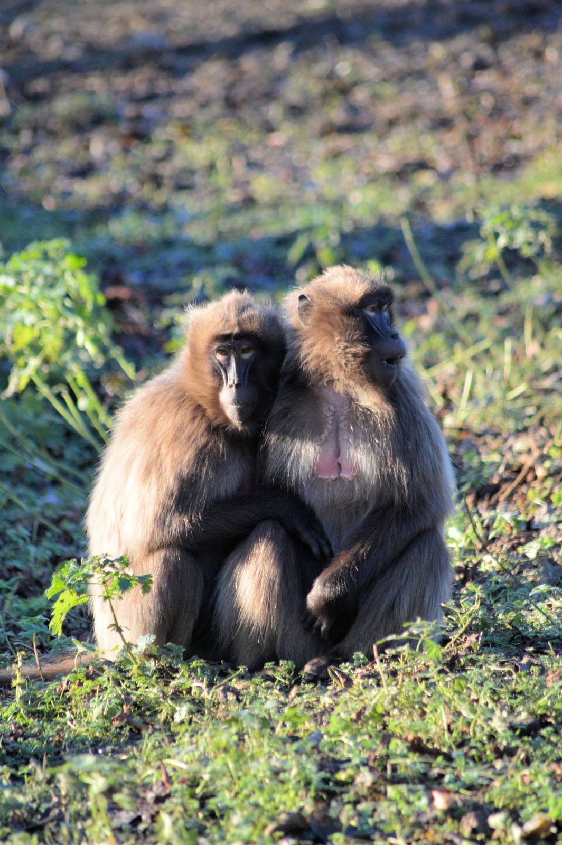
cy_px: 422
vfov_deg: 5.1
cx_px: 281
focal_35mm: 405
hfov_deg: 3.4
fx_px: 9499
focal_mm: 270
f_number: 5.6
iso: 1250
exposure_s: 1/500
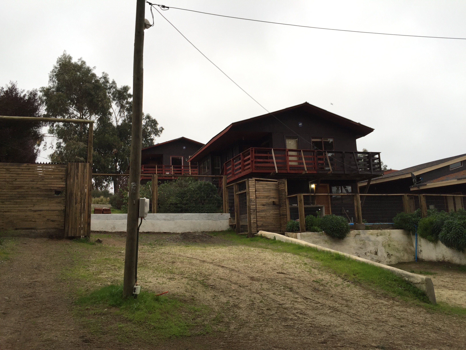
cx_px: 233
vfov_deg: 48.2
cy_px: 175
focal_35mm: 29
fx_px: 390
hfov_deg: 61.7
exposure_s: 1/50
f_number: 2.2
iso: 40
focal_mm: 4.15
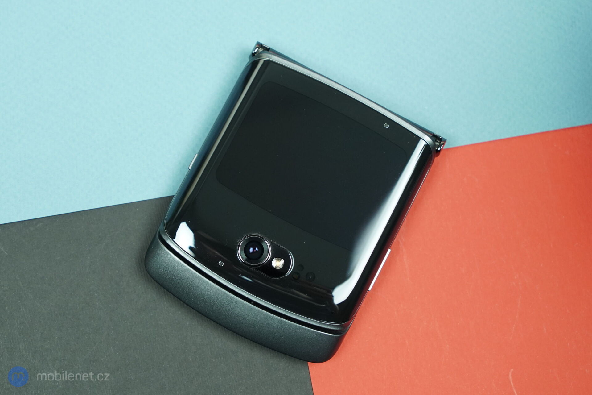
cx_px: 296
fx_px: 937
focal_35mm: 57
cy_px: 198
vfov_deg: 23.8
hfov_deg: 35.1
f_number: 5.6
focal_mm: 57
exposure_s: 1/200
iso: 2000
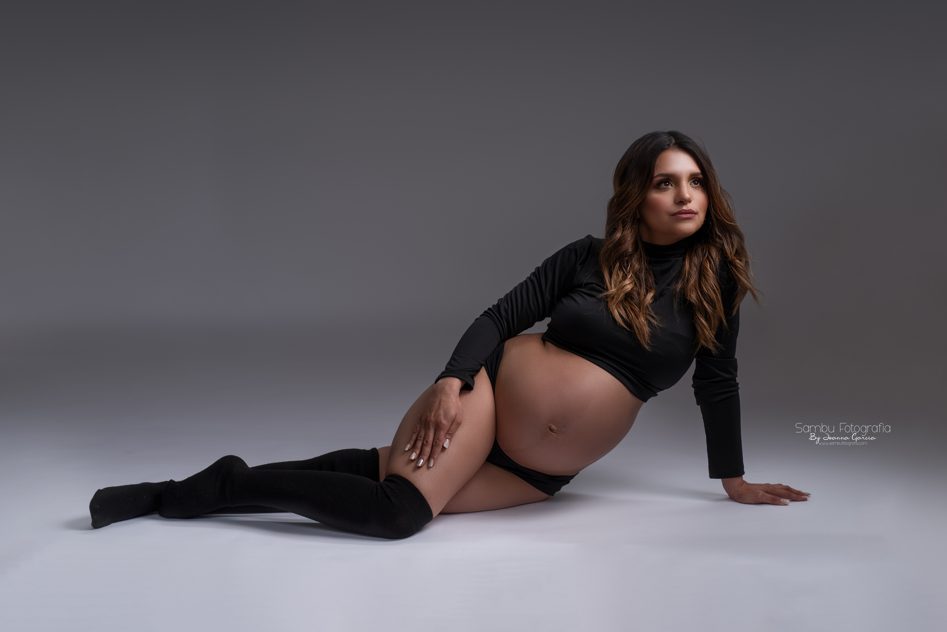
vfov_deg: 27.0
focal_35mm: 50
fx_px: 1316
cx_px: 474
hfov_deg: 39.6
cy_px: 316
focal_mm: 50
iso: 160
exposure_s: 1/200
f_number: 4.5
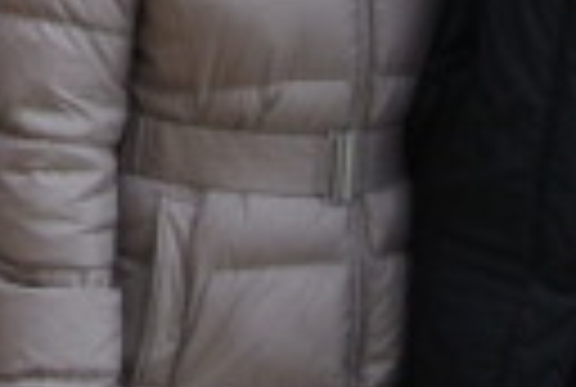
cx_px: -214
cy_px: -320
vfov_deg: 7.8
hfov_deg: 11.7
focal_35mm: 170
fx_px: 2726
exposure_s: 1/320
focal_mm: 10
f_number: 4
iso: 100
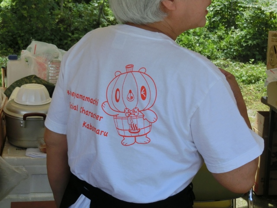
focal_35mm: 70
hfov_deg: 27.8
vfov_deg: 21.0
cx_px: 138
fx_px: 560
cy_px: 104
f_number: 5.2
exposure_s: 1/1000
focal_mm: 12.4
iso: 320
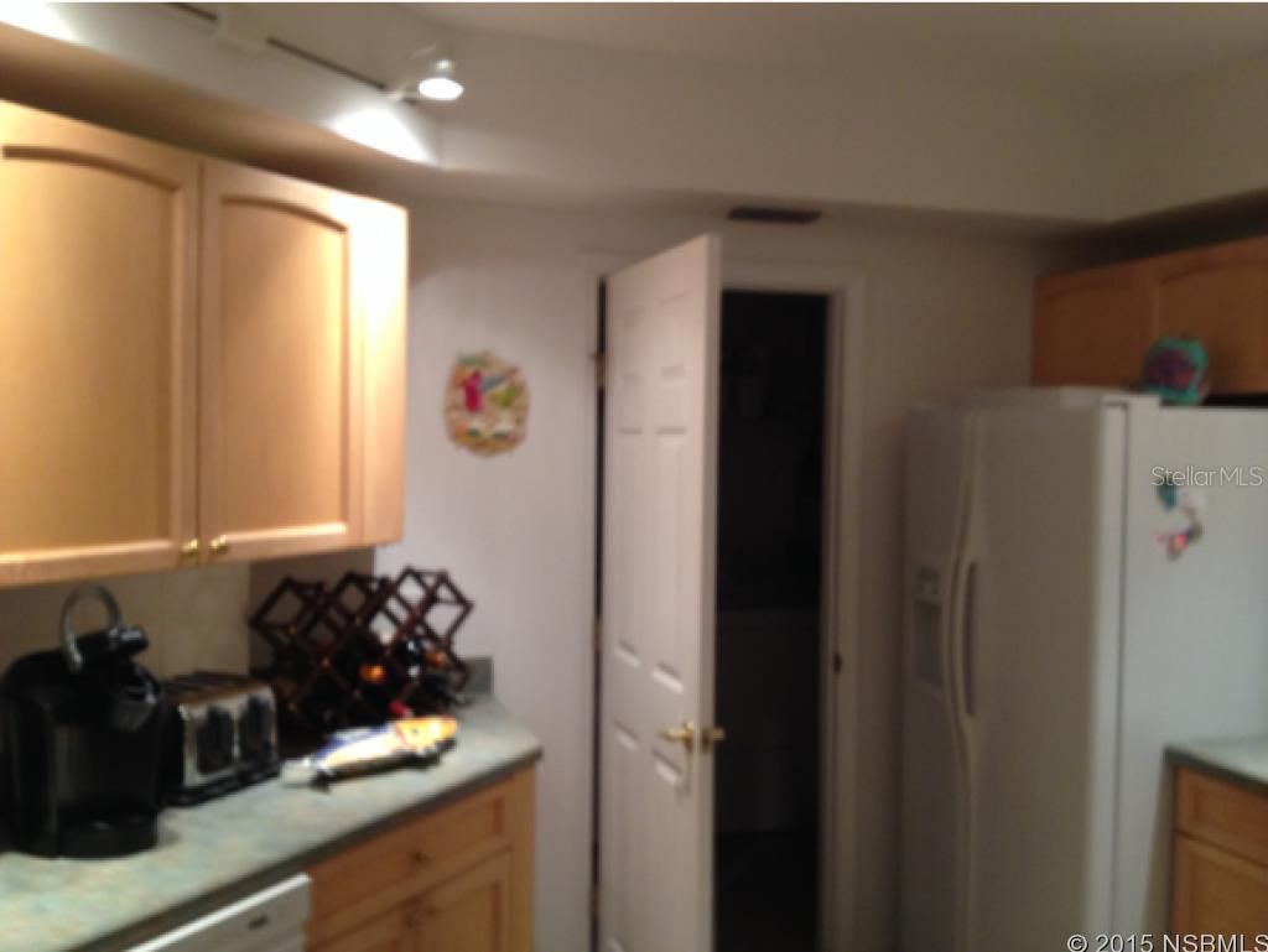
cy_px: 476
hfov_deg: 52.6
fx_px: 1283
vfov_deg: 40.7
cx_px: 634
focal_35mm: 35
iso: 125
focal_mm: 4.28
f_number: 2.4
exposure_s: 1/20
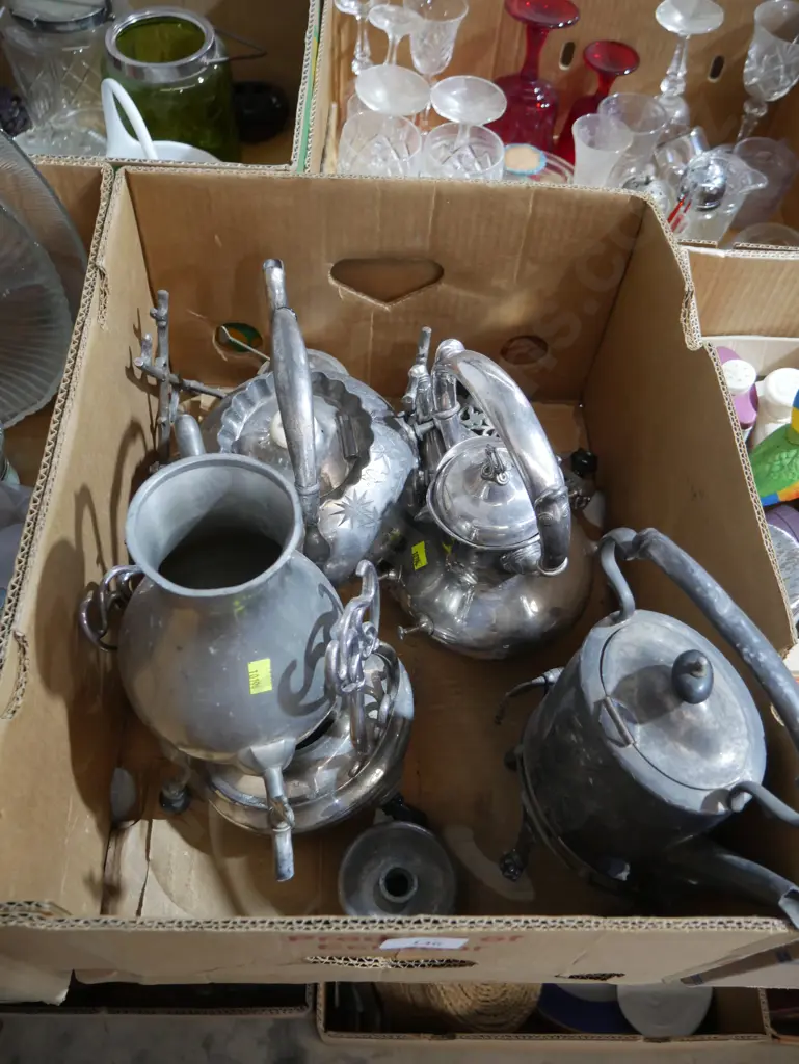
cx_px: 400
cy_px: 532
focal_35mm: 28
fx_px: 861
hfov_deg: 49.8
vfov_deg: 63.4
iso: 1250
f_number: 3.5
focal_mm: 14
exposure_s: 1/60
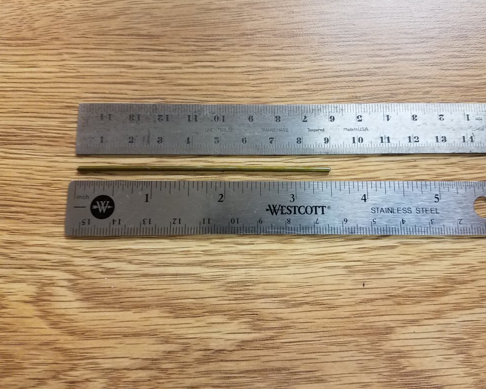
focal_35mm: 28
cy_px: 188
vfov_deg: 51.5
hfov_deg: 62.1
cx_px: 266
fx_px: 403
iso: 160
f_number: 1.7
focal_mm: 4.2
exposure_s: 1/40
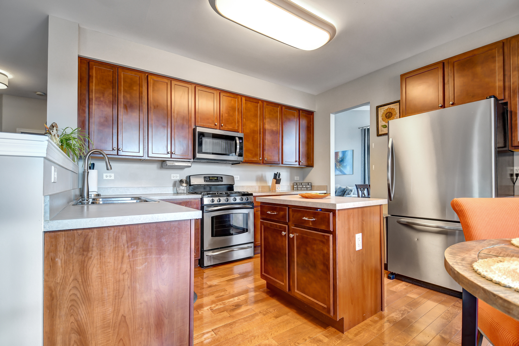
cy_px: 173
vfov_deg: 77.3
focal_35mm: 15
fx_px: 216
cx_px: 260
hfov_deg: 100.4
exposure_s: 1/15
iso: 200
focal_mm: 10
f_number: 3.5
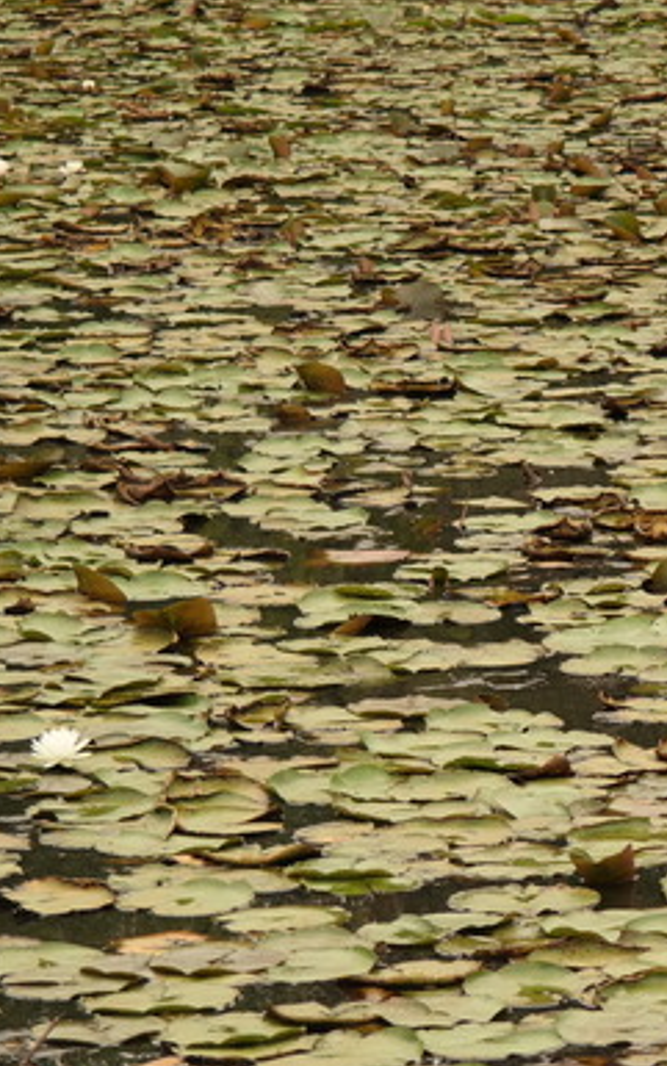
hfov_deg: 5.9
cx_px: 1014
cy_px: 479
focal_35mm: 222
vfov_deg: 9.4
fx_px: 6450
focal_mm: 55
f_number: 5.6
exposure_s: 1/160
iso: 200
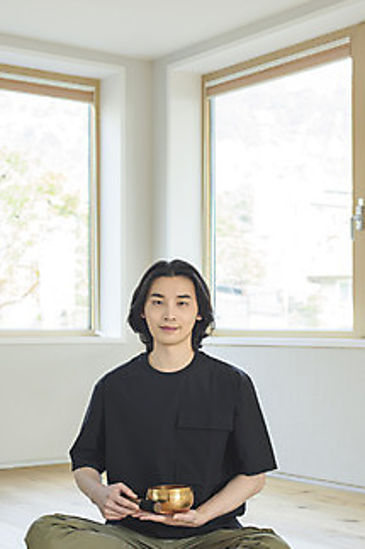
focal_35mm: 62
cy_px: 309
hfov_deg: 21.9
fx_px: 944
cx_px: 172
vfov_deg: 32.4
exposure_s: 1/125
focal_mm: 50
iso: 800
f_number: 4.5
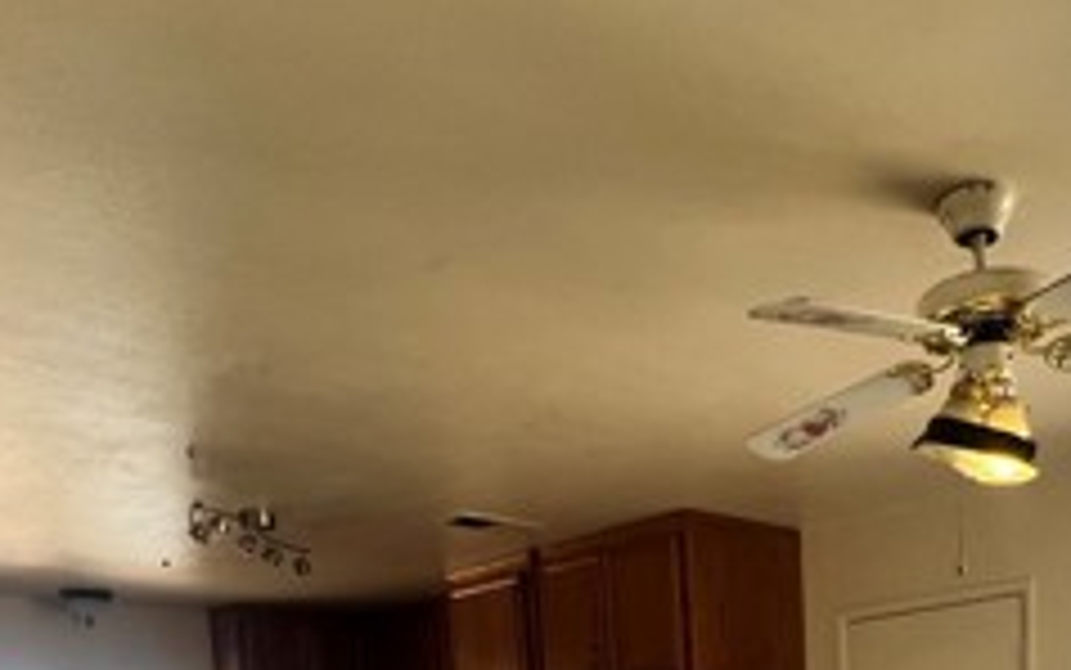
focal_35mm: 37
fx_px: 1080
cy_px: 926
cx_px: 814
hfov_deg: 50.4
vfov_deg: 27.3
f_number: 1.8
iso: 125
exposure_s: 1/99
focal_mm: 1.57
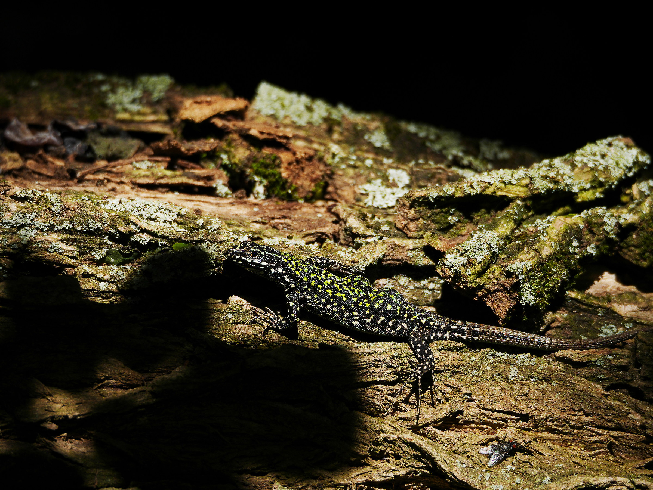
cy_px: 245
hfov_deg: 3.3
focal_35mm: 600
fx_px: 11323
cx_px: 326
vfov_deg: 2.5
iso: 200
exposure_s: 1/1300
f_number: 6.7
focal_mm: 300
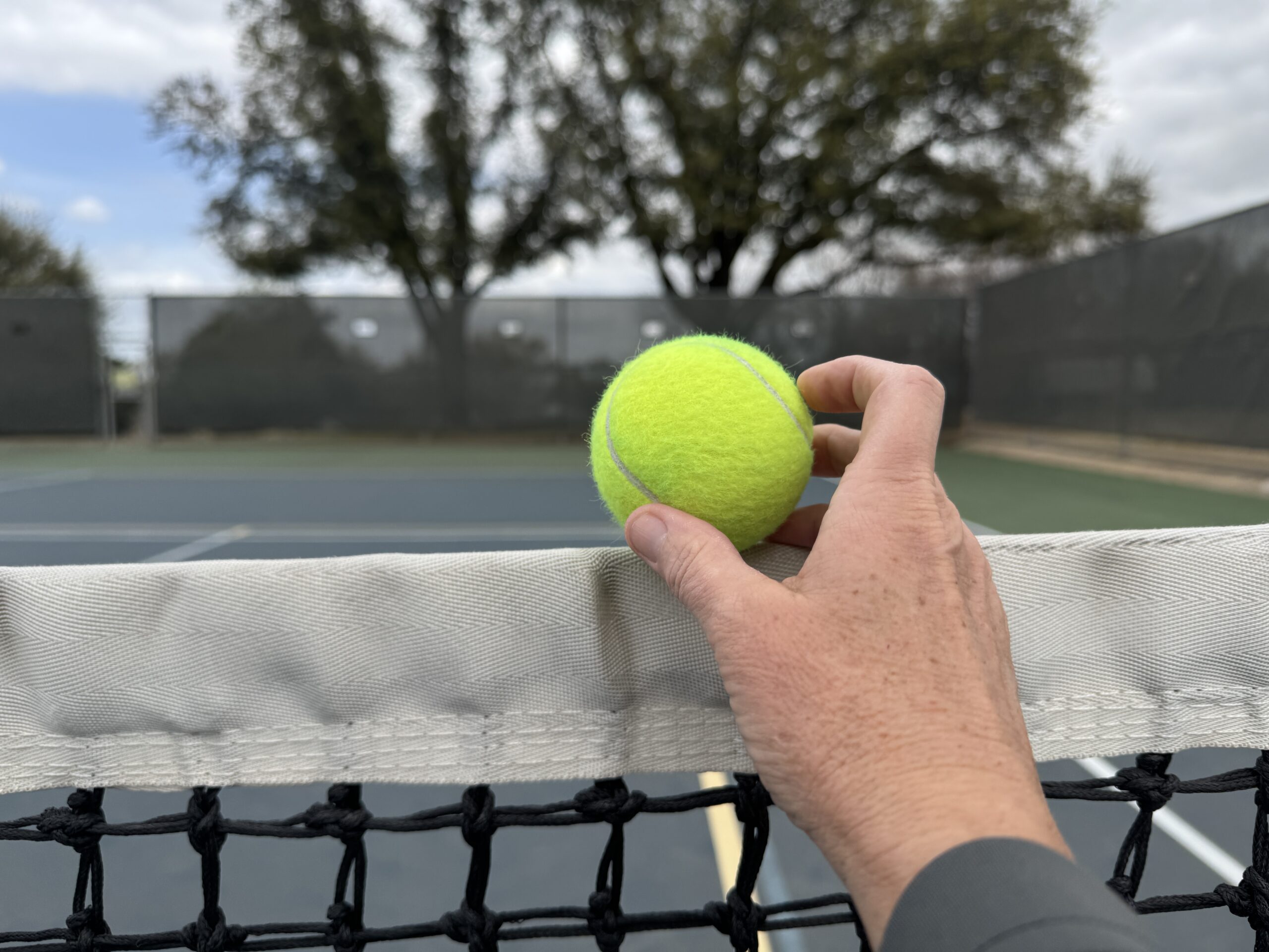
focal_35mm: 24
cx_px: 634
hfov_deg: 71.6
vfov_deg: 56.8
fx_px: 880
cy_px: 476
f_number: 1.78
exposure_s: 1/2833
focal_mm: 6.76
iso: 80
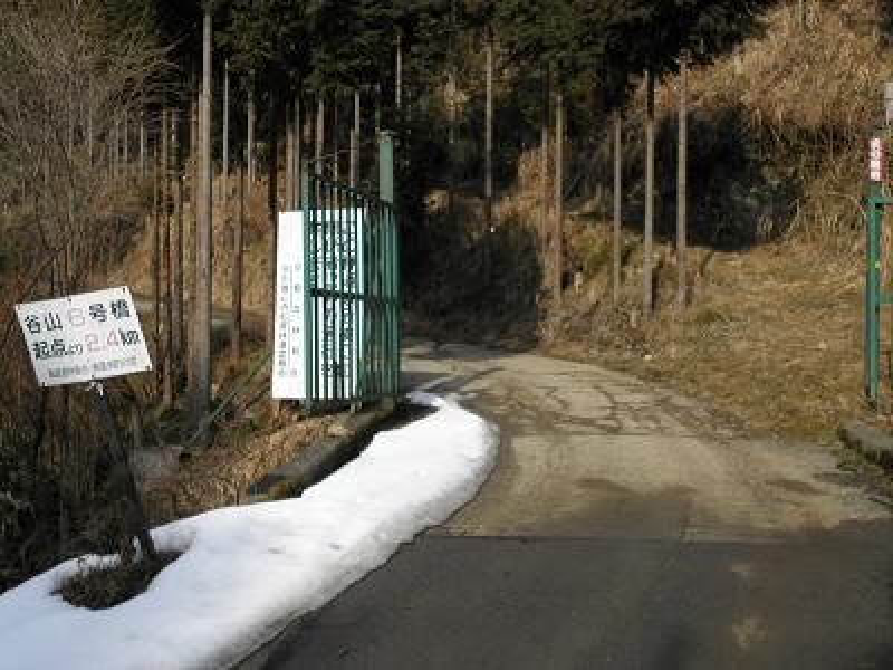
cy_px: 335
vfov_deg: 32.2
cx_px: 446
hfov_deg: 42.1
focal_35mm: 45
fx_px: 1161
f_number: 4.3
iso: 64
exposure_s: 1/400
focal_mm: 8.2
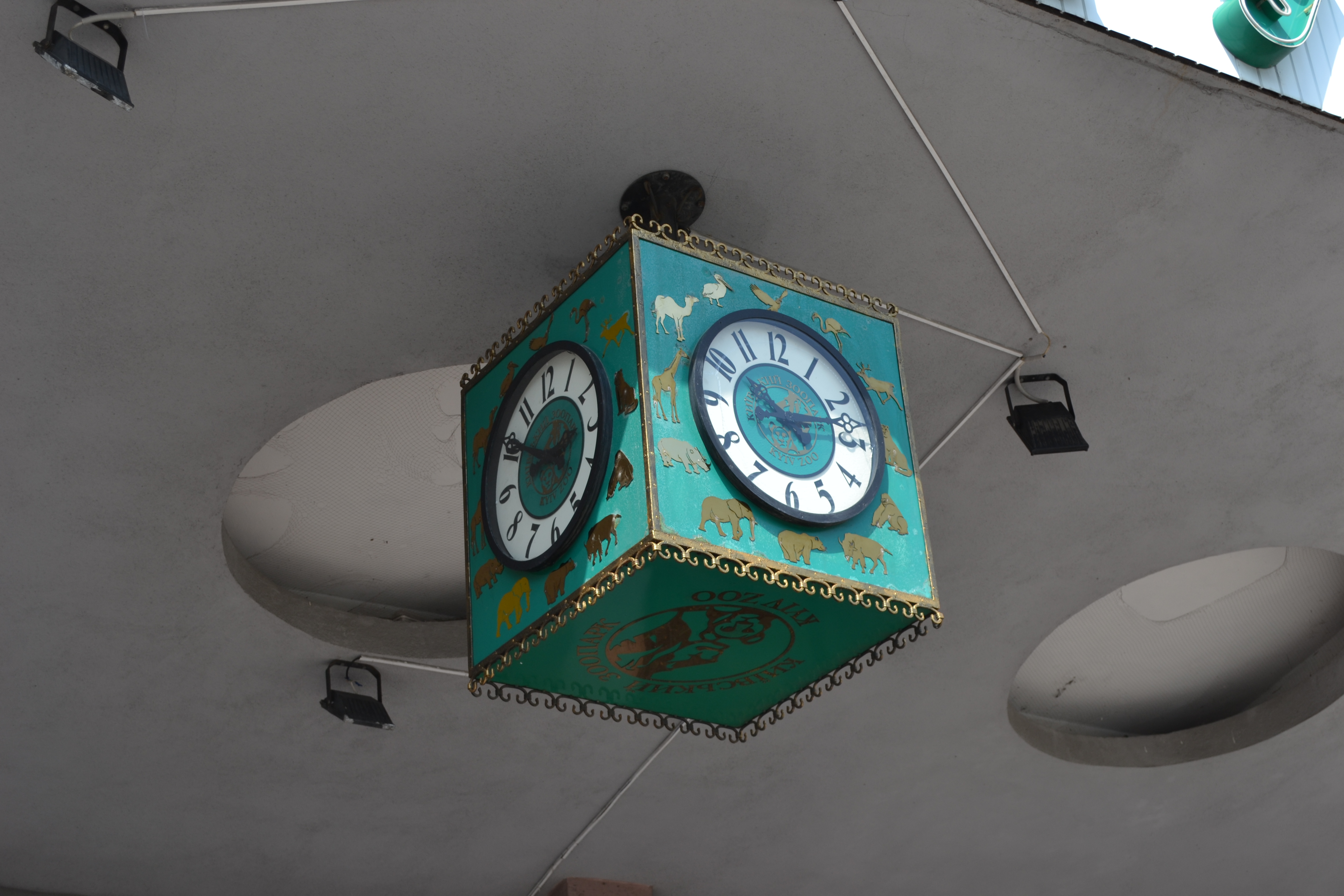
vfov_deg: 25.8
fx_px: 1960
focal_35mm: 52
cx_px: 672
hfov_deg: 37.9
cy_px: 448
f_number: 7.1
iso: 100
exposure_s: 1/200
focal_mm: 35
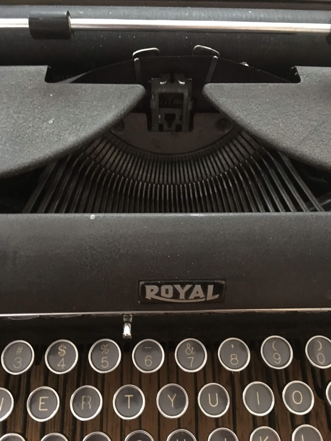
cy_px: 220
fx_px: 370
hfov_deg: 48.2
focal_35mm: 29
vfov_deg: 61.7
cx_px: 166
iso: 640
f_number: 2.2
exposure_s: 1/17
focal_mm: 4.15
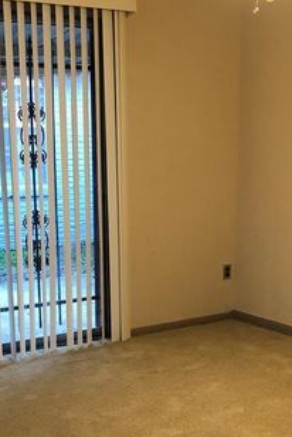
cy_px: 333
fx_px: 765
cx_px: 150
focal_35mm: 63
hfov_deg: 21.6
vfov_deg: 31.3
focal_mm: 3.99
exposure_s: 1/15
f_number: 1.8
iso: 50
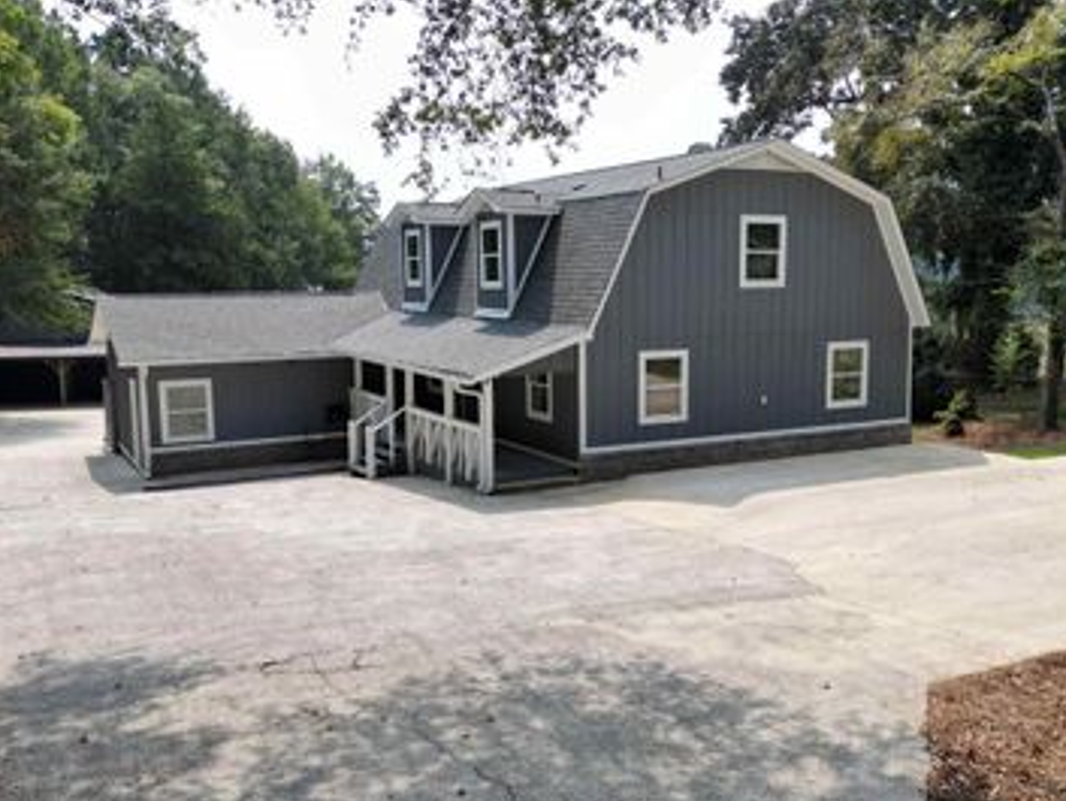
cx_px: 604
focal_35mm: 34
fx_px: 1047
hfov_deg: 53.8
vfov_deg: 41.8
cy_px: 419
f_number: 1.7
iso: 110
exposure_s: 1/2500
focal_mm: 6.72
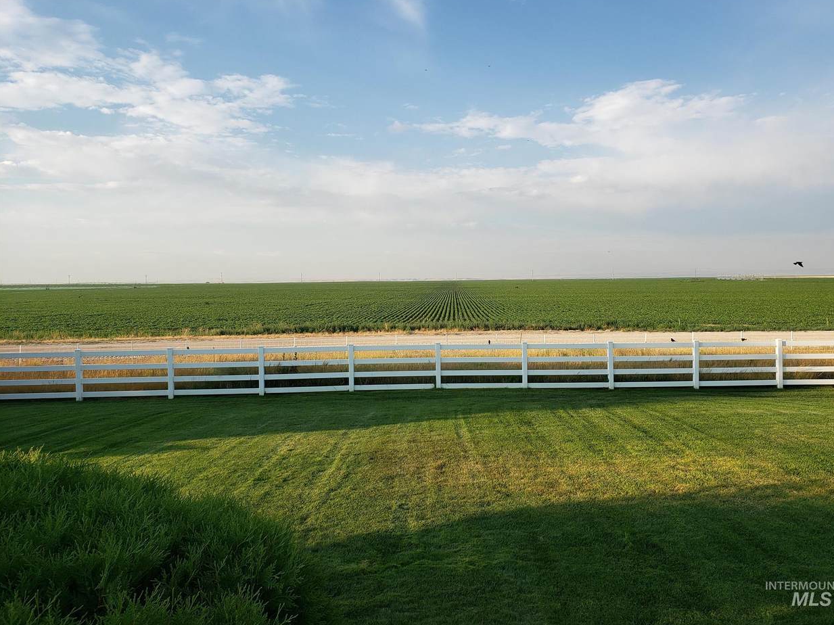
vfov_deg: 51.3
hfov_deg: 65.3
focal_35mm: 27
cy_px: 305
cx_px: 430
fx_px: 650
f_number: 2.4
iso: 50
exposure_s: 1/708
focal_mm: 4.3
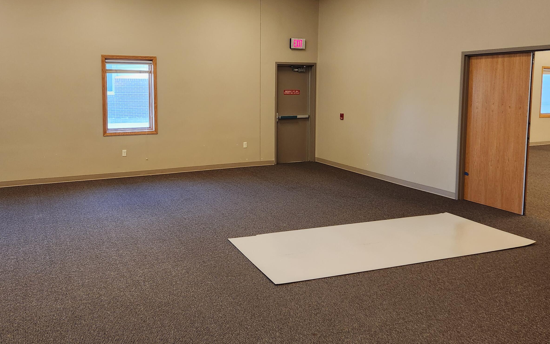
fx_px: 465
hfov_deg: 61.1
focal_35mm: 31
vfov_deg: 40.2
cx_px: 245
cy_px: 121
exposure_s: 1/120
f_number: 1.8
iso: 500
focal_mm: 5.4
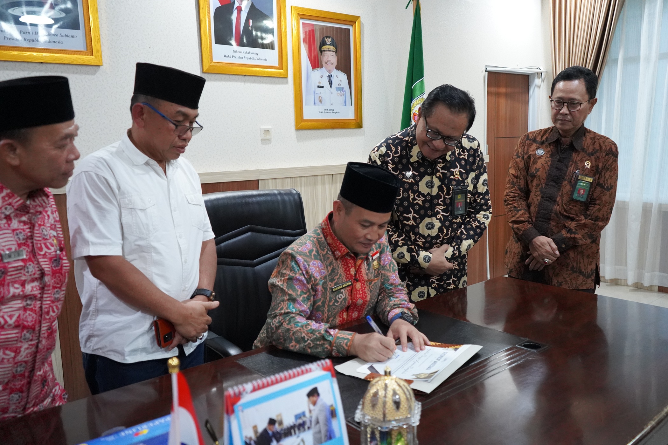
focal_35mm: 30
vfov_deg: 43.6
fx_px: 557
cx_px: 334
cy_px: 222
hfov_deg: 61.9
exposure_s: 1/160
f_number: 4
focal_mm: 30
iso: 10000
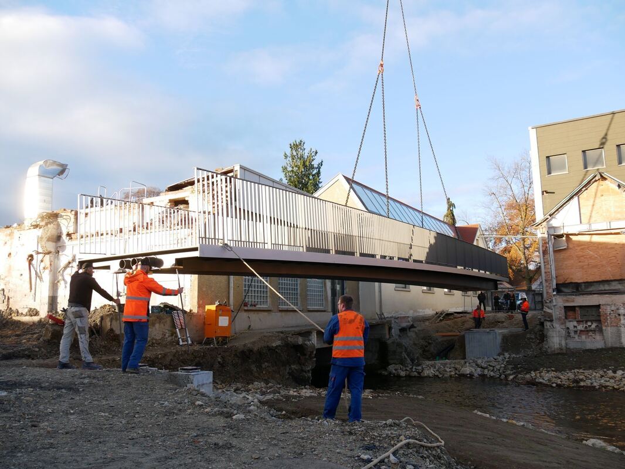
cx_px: 312
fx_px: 506
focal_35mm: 28
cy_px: 234
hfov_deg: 63.4
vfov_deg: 49.8
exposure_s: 1/200
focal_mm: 14
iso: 200
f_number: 4.5
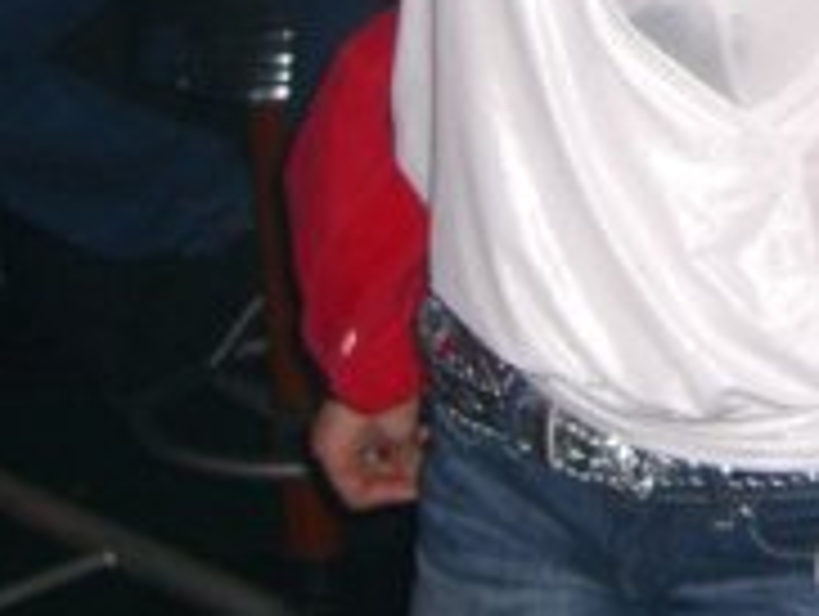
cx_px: 878
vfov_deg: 11.5
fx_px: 2961
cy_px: -270
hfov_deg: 15.4
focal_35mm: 125
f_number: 2.8
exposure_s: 1/60
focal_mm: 7.9
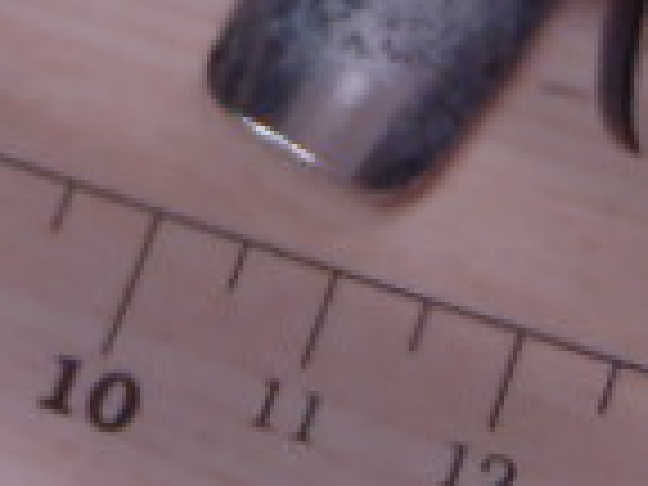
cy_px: -549
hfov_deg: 11.9
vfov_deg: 8.4
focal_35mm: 165
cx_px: 135
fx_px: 3089
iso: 200
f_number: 4.7
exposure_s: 1/30
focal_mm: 6.64
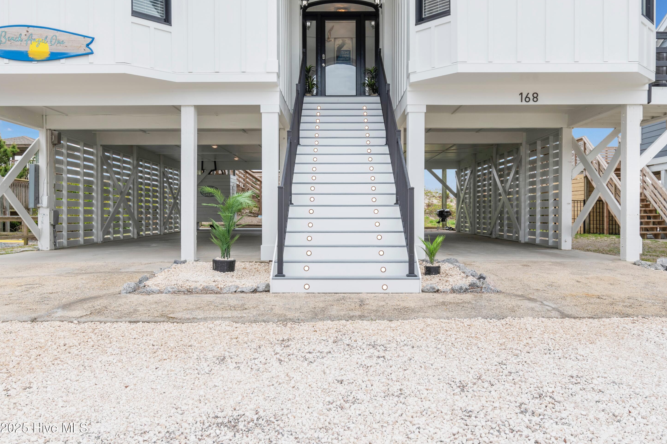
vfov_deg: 42.3
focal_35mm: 31
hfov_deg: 60.3
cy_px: 219
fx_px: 574
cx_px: 335
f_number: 5.6
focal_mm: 20
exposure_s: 1/125
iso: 100
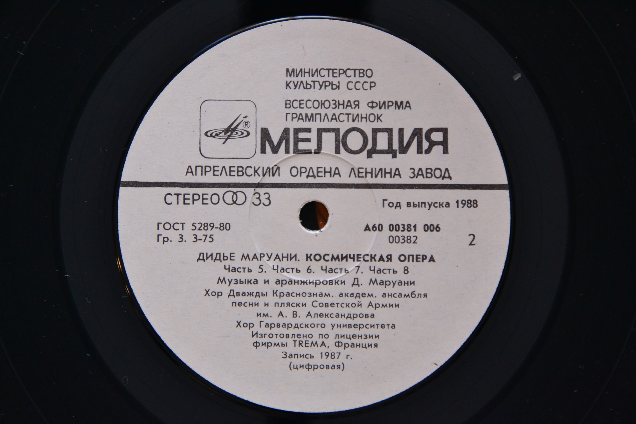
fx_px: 2252
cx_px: 318
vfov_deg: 10.8
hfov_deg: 16.1
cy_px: 212
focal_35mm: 128
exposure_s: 1/200
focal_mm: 85
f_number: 7.1
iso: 1600
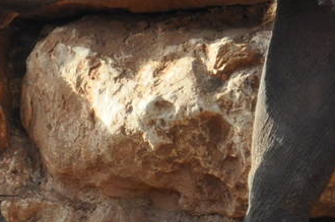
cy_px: -88
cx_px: 362
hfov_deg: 2.0
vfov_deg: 1.3
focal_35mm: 1053
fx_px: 9788
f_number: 5.6
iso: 1000
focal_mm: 145
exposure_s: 1/400
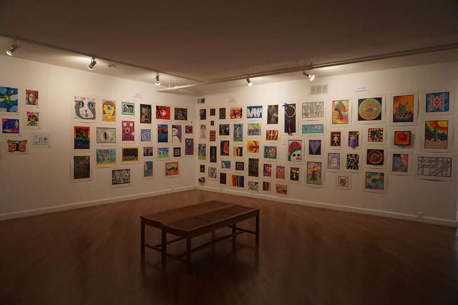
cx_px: 229
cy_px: 152
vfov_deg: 53.1
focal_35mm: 24
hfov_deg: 73.8
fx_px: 305
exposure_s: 1/160
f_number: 3.5
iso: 2000
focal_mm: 16
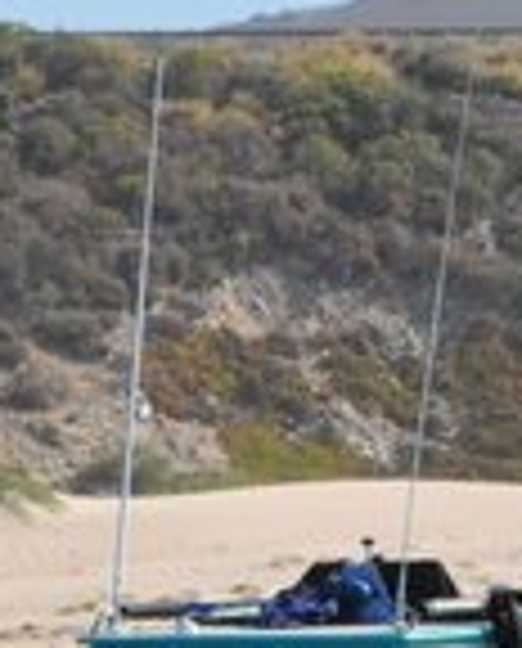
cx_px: -248
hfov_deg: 3.2
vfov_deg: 4.0
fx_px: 9173
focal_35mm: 477
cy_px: 965
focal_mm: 70
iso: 1600
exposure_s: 1/2000
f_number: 11
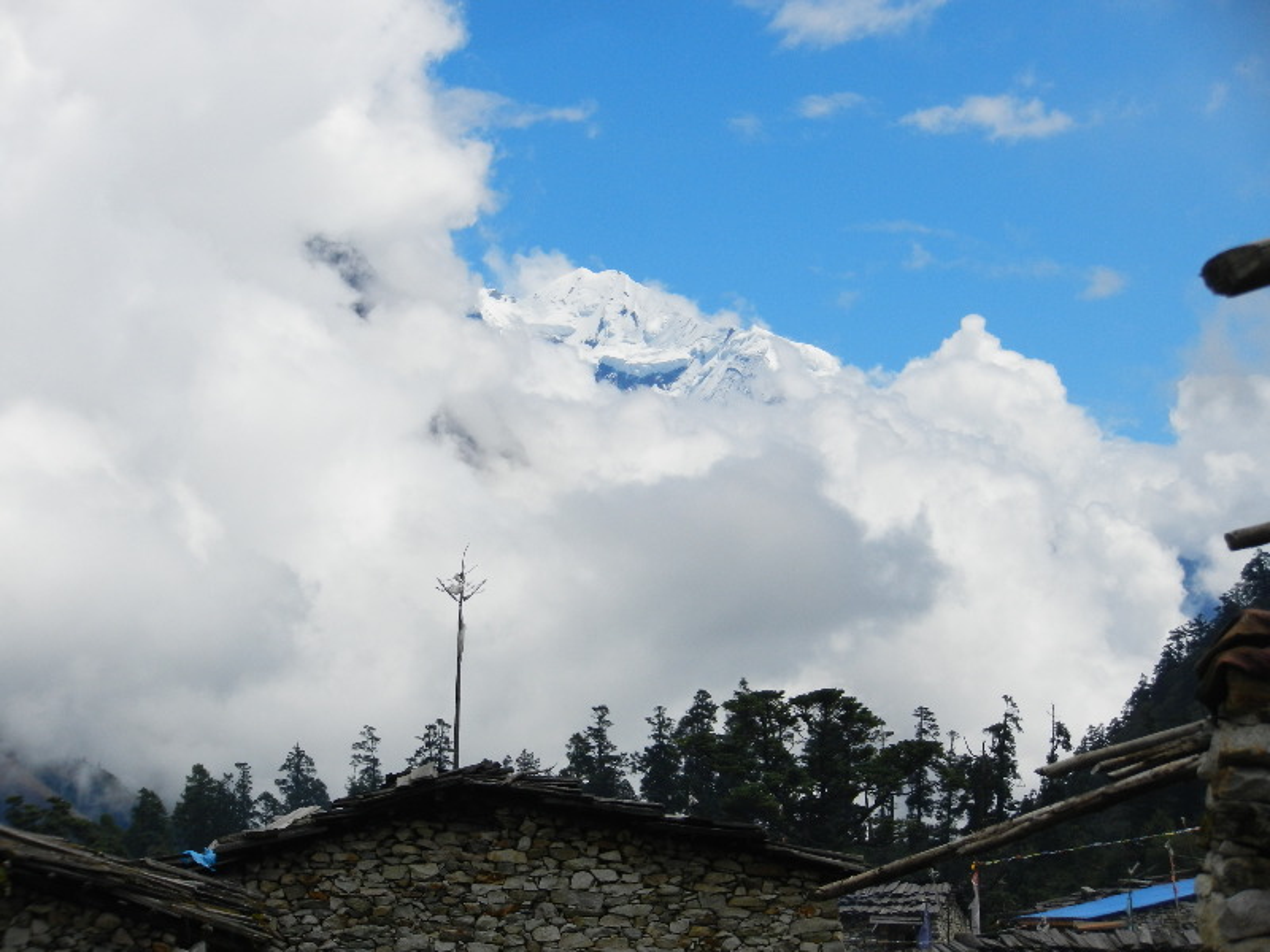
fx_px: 4513
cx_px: 635
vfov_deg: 12.0
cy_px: 476
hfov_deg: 16.0
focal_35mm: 123
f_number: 10.2
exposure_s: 1/500
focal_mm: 22.2
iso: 160
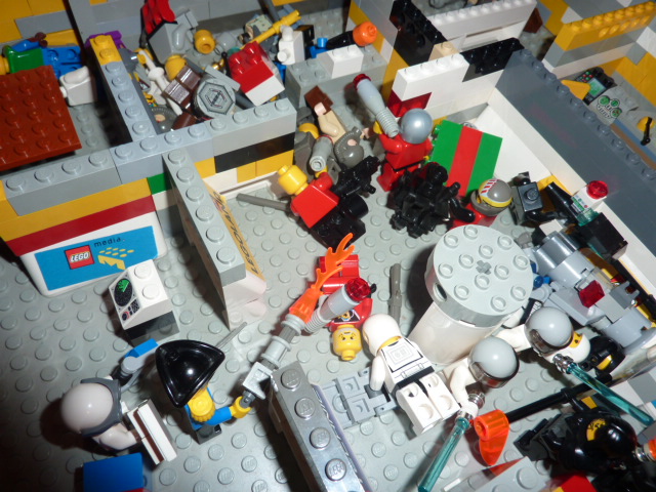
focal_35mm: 25
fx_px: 474
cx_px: 328
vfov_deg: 54.9
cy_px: 246
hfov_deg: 69.4
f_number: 4
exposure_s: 1/30
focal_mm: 4.1
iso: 100
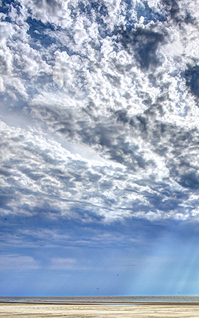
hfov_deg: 25.5
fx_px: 425
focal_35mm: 49
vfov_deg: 40.2
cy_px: 227
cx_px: 181
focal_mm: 28
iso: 100
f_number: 22
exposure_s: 1/160
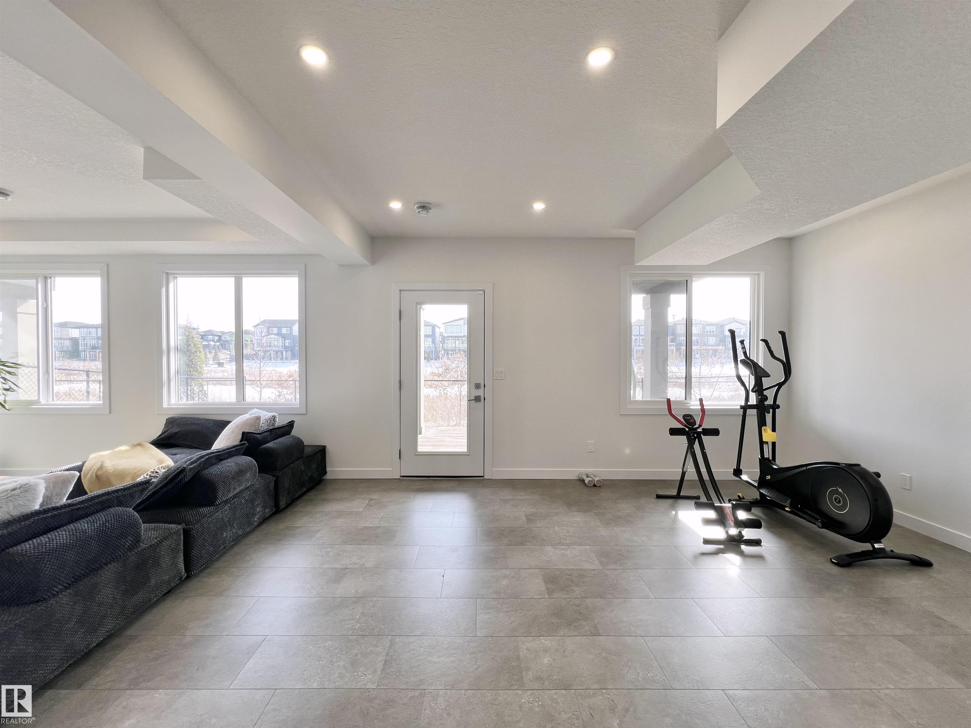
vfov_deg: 89.9
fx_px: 365
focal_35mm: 13
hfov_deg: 106.2
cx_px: 486
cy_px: 364
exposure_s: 1/142
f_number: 1.8
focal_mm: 1.57
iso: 32
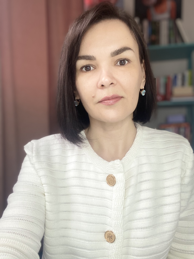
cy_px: 130
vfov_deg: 60.0
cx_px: 97
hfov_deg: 46.8
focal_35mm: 30
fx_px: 224
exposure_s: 1/60
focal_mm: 2.71
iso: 125
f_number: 2.2
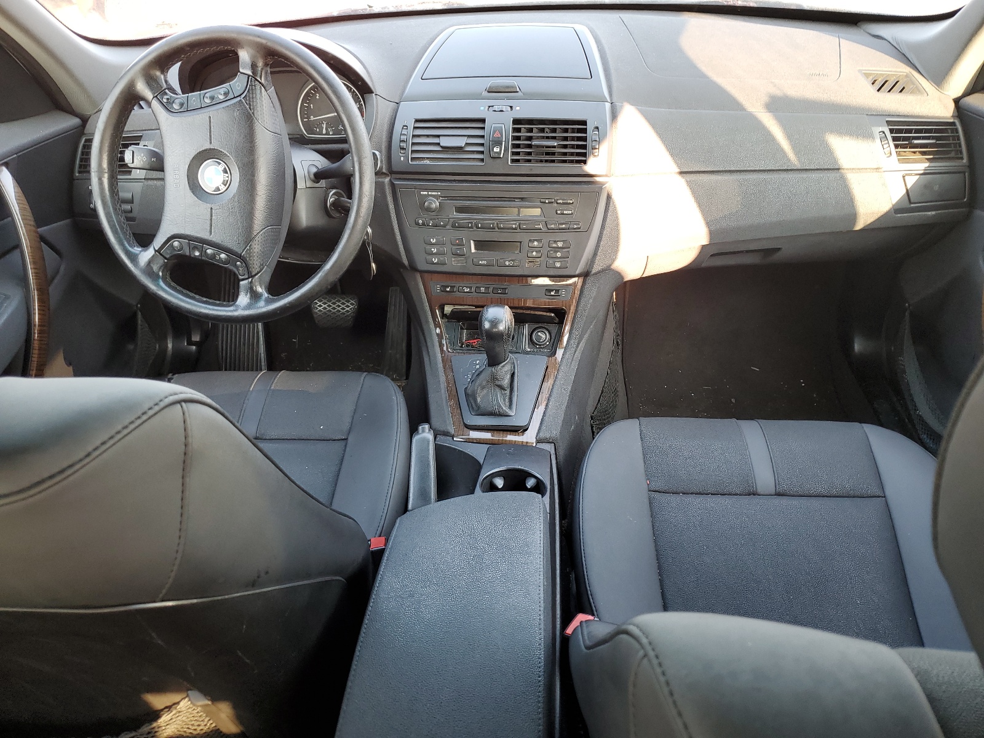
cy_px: 369
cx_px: 492
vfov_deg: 53.1
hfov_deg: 67.3
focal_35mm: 26
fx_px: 739
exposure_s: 1/60.2
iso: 54
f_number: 1.5
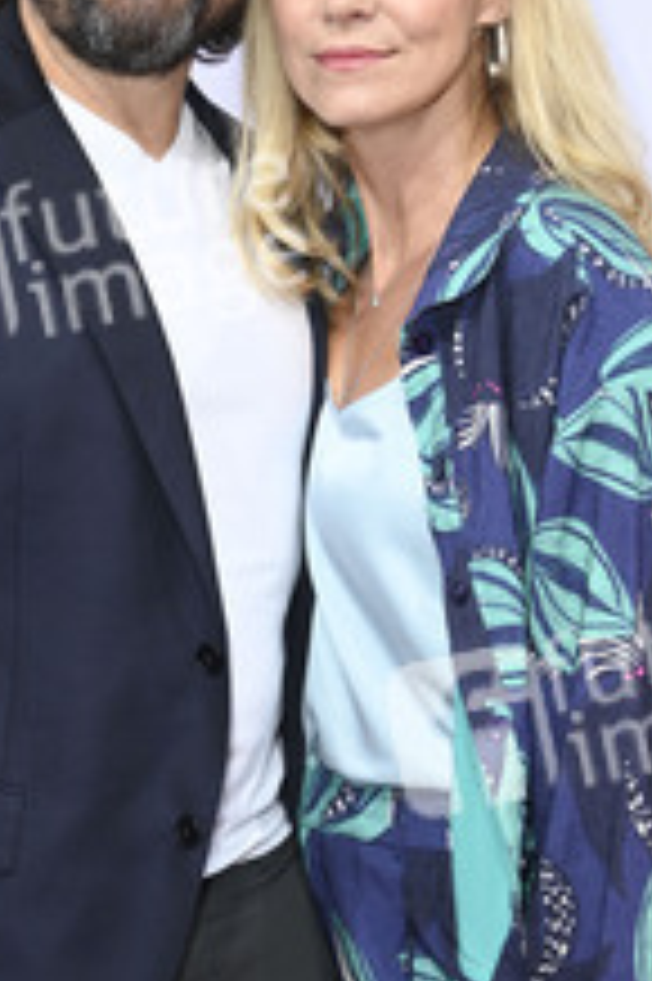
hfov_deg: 10.4
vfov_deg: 15.5
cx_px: 207
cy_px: 486
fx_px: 3591
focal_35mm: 132
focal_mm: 72
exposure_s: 1/200
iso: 1000
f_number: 5.6
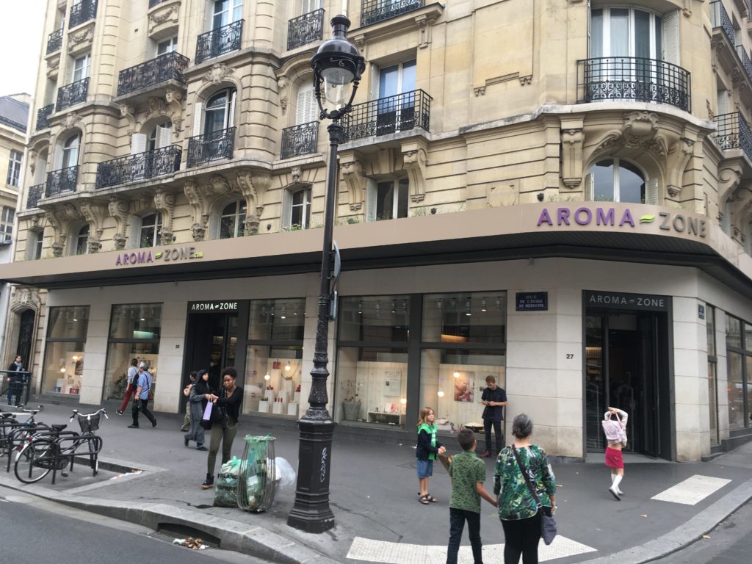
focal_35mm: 29
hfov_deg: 61.7
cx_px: 376
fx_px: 630
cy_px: 282
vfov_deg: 48.2
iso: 25
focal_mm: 4.15
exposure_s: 1/100
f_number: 2.2
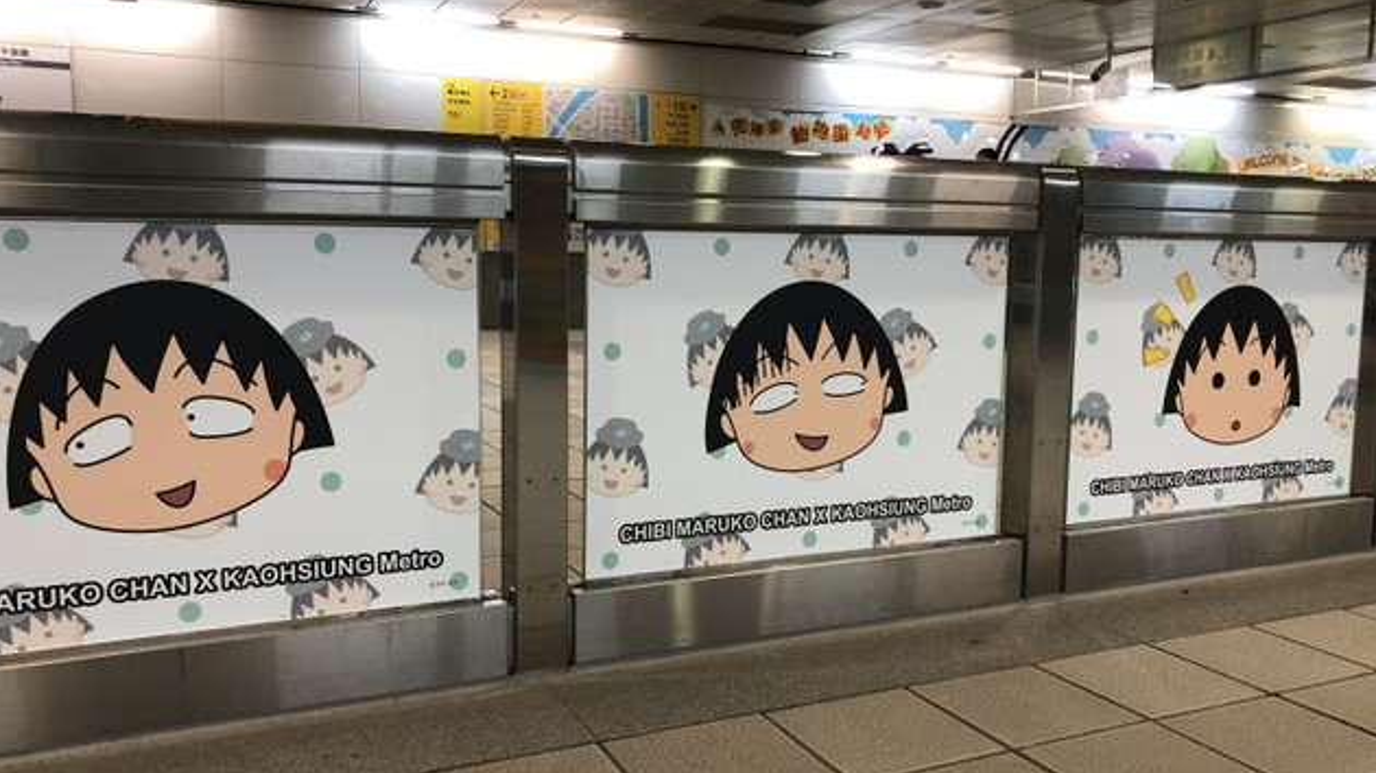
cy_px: 393
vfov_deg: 37.7
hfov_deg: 62.6
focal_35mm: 31
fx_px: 1131
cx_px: 681
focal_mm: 3.99
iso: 40
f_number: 1.8
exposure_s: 1/17
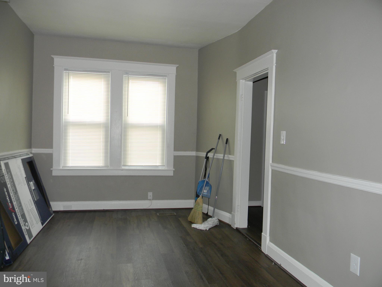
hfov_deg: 63.4
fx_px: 309
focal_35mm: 28
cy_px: 144
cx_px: 191
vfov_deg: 49.7
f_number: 3.5
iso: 128
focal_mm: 5
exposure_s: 1/30
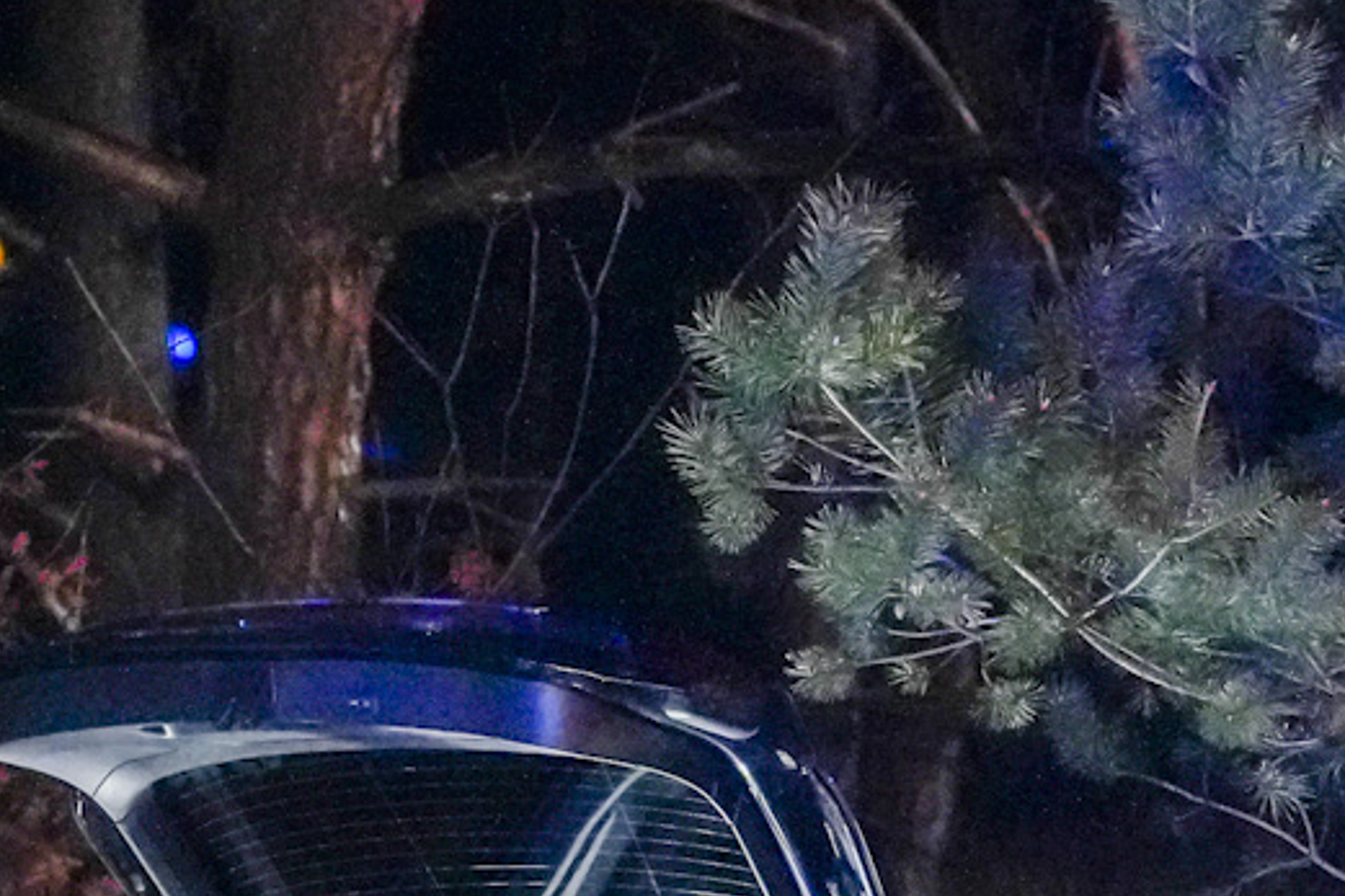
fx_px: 9636
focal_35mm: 258
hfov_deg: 8.0
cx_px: 219
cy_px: 1291
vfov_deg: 5.3
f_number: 2.8
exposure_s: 1/30
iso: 6400
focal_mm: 70
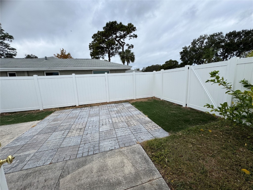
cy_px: 95
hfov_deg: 102.1
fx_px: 102
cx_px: 126
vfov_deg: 85.7
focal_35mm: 14
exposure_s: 1/1236
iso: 40
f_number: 2.2
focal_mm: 2.22
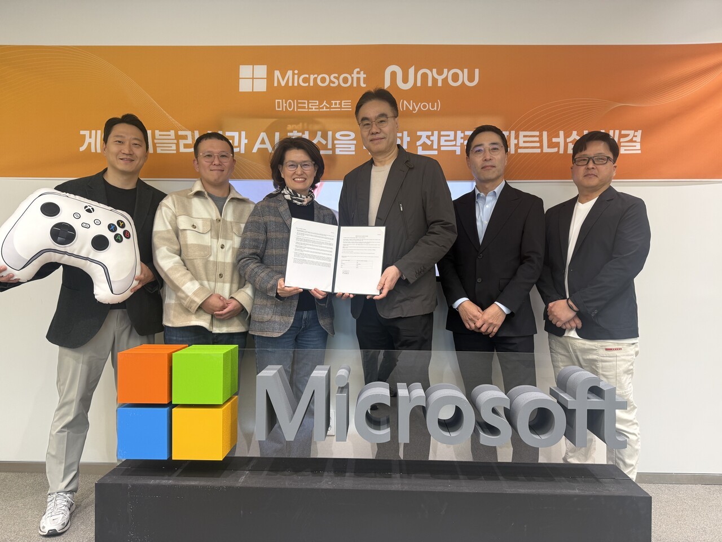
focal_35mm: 24
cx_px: 361
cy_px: 271
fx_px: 501
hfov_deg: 71.6
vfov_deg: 56.8
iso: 125
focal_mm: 6.76
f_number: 1.78
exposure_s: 1/60
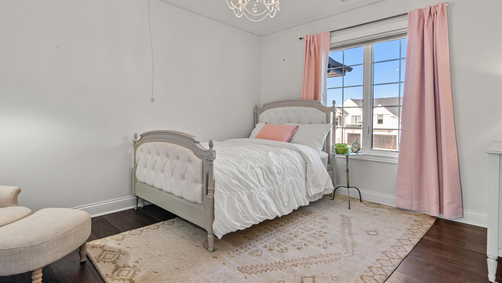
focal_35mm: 20
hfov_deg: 86.6
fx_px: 266
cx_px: 255
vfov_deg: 55.6
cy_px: 119
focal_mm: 15
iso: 250
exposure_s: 1/40
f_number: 10
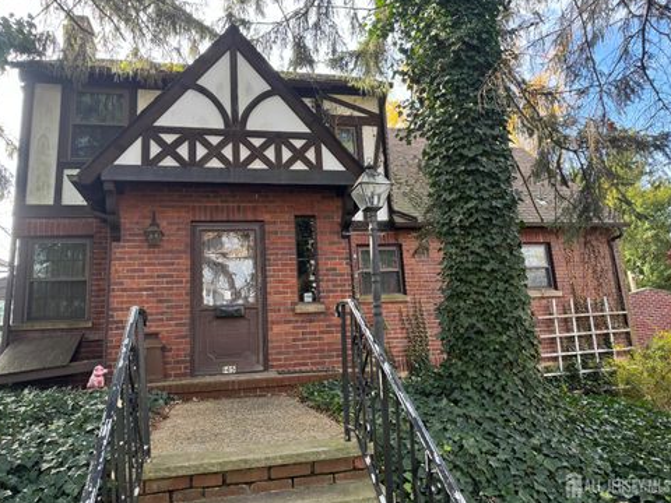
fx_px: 485
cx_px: 331
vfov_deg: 54.9
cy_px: 244
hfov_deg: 69.4
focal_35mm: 25
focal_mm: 6.76
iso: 100
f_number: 1.78
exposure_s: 1/172
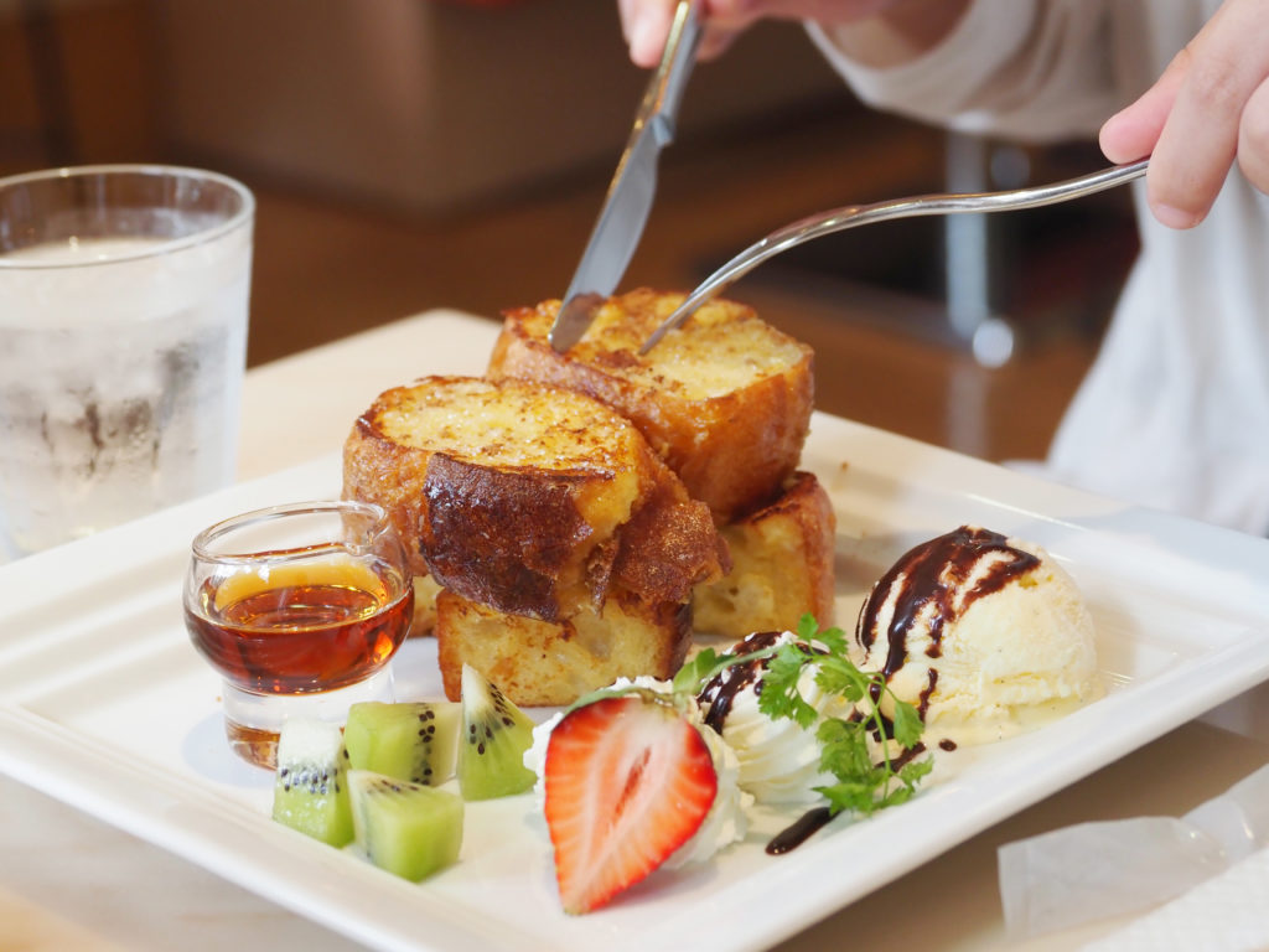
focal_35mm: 88
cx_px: 634
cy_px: 476
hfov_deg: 22.3
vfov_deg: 16.8
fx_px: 3226
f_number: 4
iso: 800
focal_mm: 44
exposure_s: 1/100
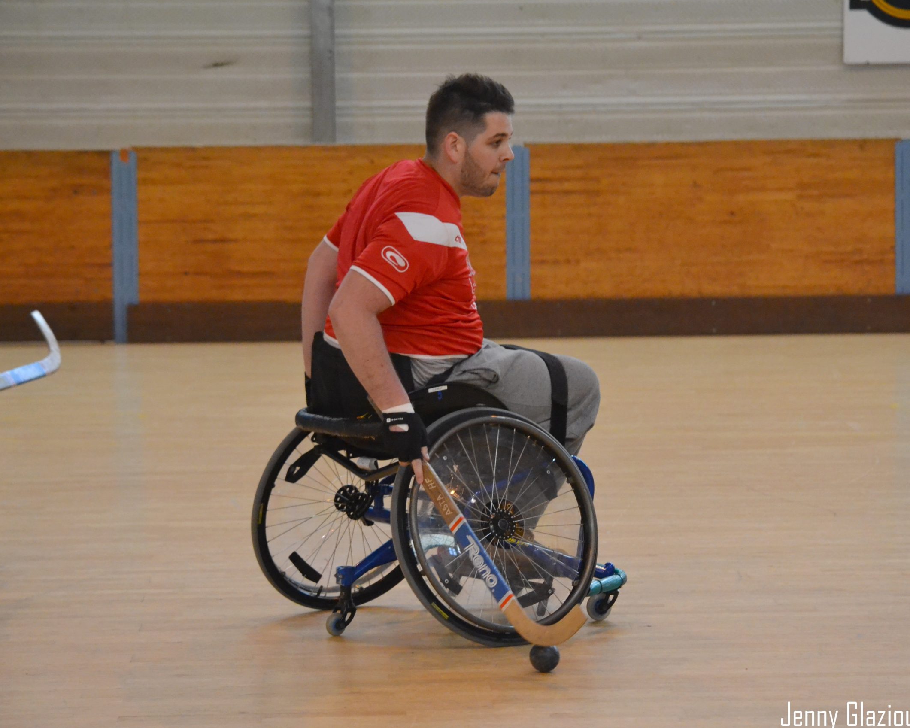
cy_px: 365
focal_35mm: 136
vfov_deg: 11.4
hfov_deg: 14.2
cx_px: 508
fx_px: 3663
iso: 3200
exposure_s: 1/320
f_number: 5
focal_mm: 80
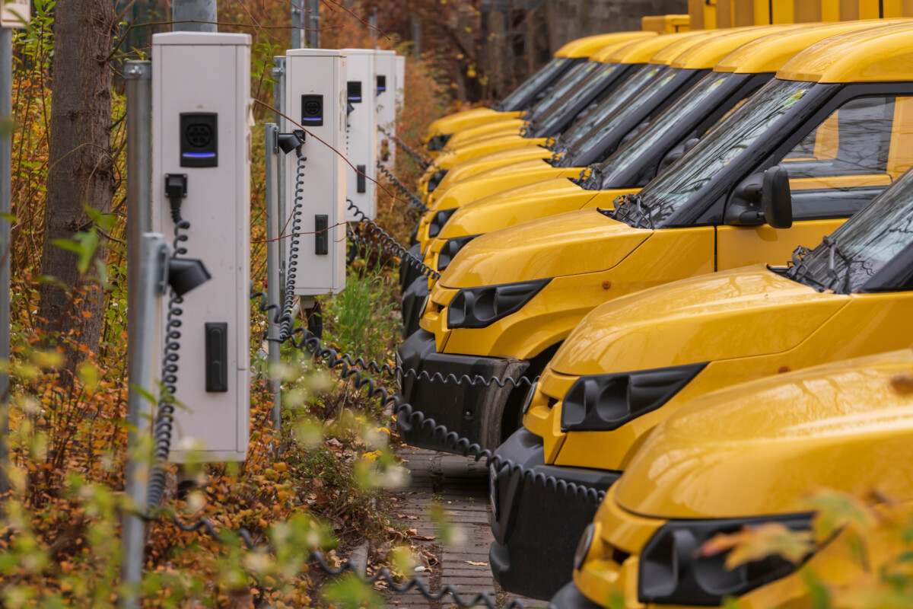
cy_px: 304
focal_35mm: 145
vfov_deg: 9.5
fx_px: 3677
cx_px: 456
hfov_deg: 14.2
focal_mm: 145
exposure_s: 1/200
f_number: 7.1
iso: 800
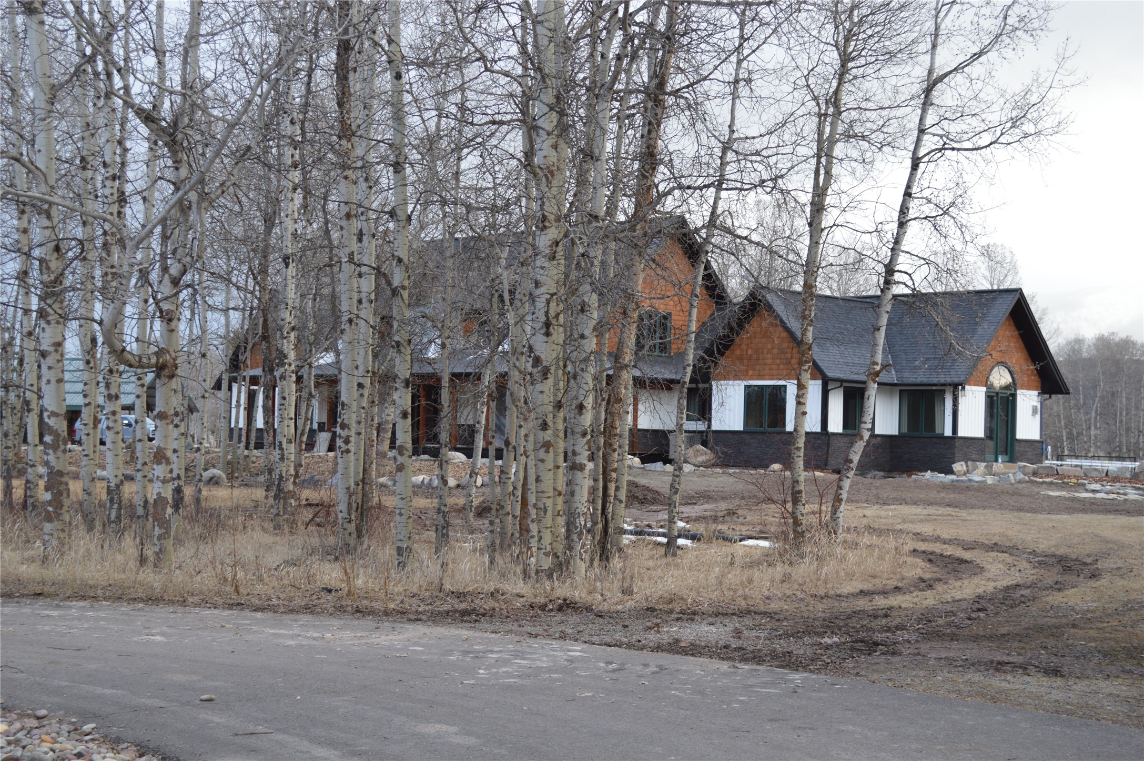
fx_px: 1714
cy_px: 380
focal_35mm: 54
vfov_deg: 25.0
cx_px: 572
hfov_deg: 36.9
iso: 400
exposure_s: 1/100
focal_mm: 36
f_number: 5
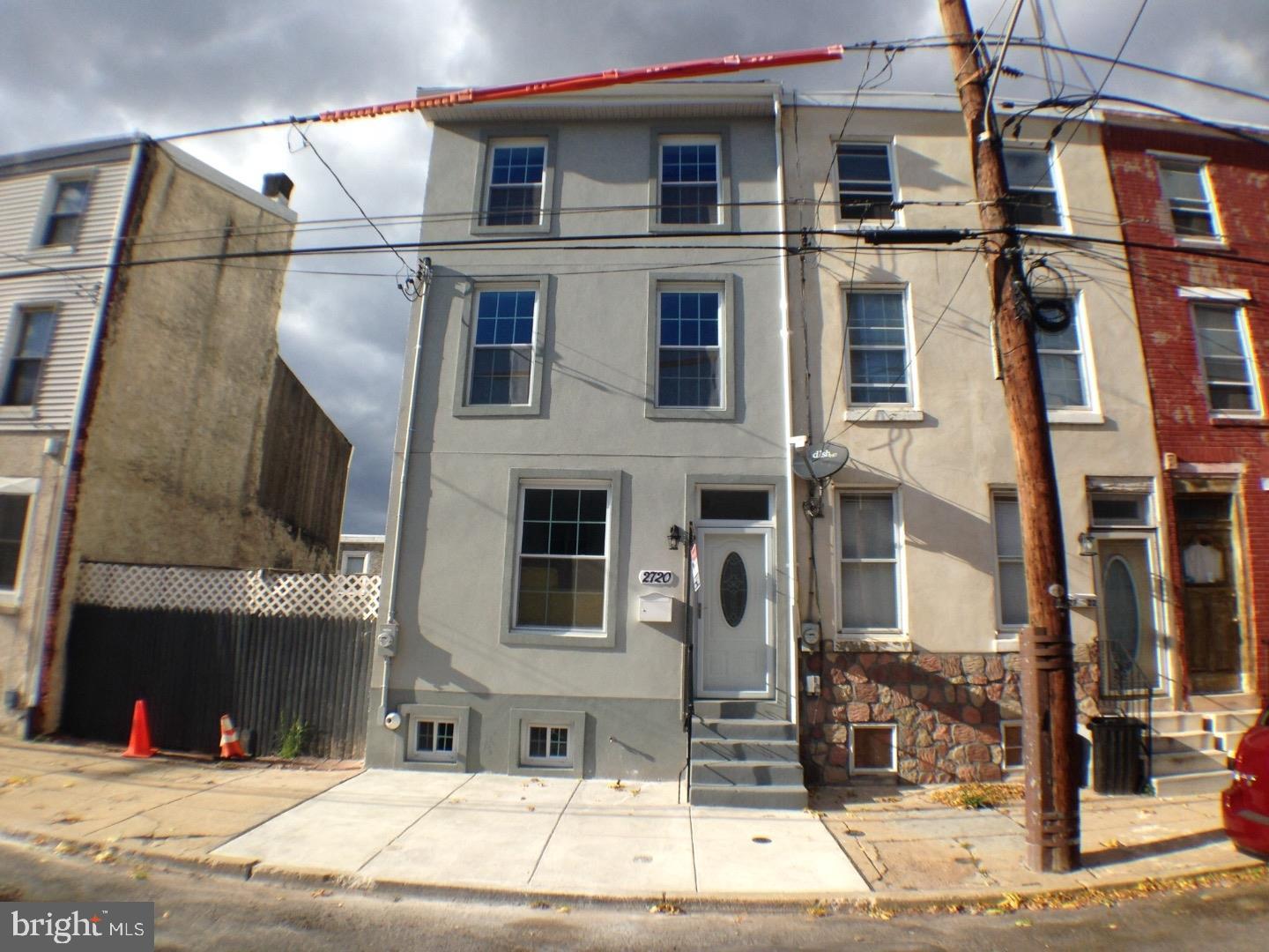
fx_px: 1210
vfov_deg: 42.9
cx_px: 634
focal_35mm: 33
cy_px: 476
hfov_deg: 55.4
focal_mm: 4.12
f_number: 2.4
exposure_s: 1/1323
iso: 50
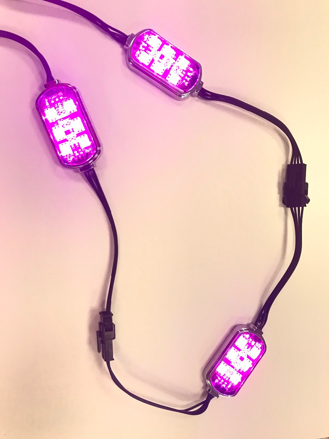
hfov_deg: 49.8
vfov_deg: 63.4
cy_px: 220
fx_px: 355
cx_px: 164
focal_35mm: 28
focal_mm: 3.99
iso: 25
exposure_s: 1/31
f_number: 1.8
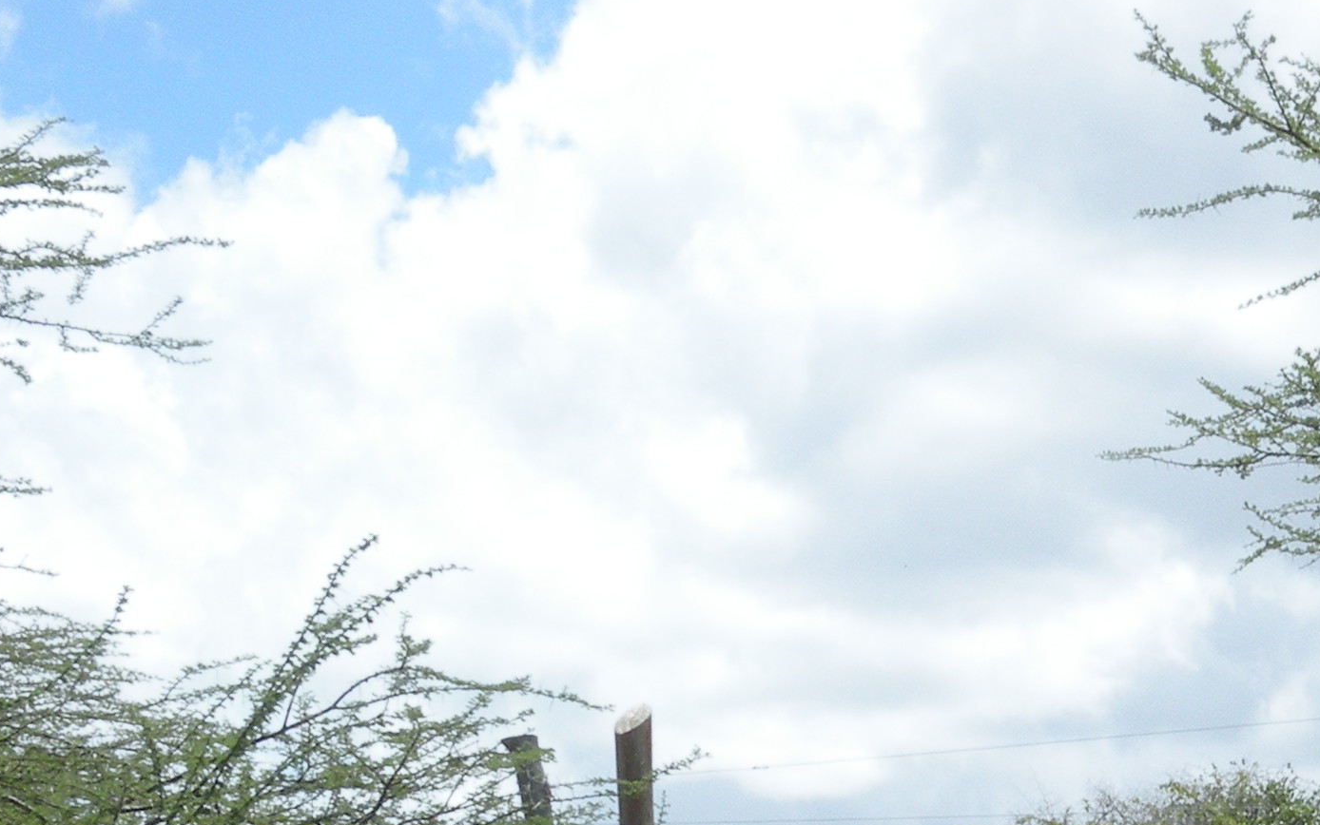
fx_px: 5613
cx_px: 1523
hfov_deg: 13.1
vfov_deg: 8.2
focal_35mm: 156
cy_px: 1280
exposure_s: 1/277
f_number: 7.1
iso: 64
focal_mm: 9.8
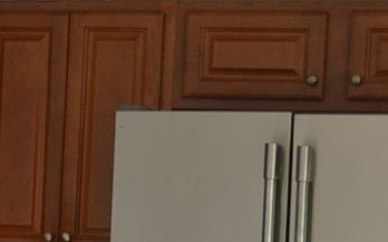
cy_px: 458
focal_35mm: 225
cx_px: -293
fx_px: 2378
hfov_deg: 9.0
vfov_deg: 5.7
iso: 400
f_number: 4.8
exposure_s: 1/30
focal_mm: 32
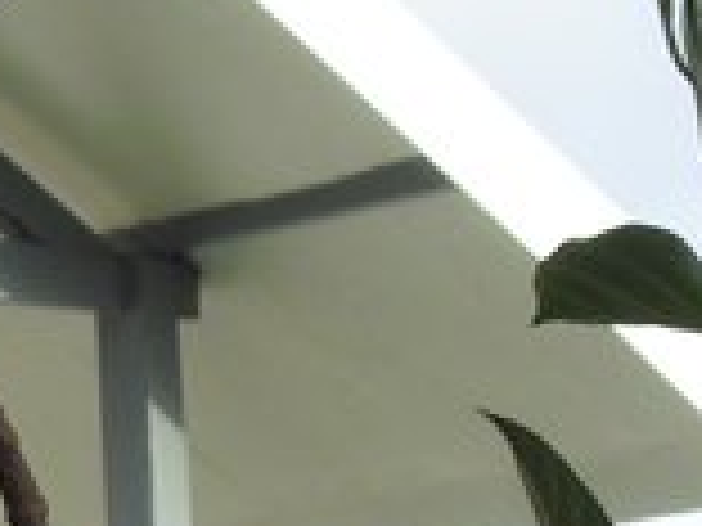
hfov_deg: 4.9
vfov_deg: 3.7
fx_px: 8132
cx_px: -410
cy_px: 935
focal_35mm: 401
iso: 100
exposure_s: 1/100
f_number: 4.2
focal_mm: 12.8
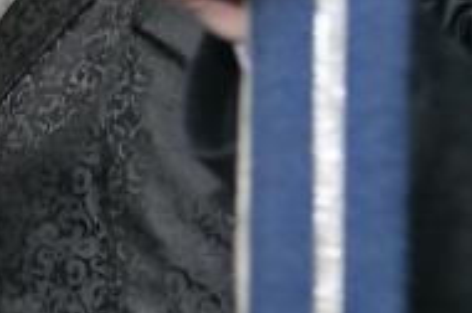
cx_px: -455
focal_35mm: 189
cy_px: 128
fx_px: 2474
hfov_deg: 10.1
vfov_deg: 7.2
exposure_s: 1/200
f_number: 4
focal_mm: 35
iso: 320
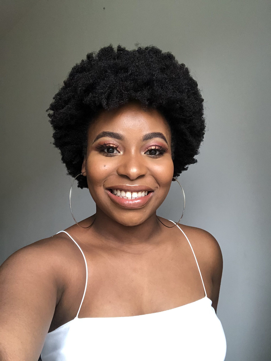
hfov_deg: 44.2
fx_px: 334
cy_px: 180
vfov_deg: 56.8
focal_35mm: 32
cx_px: 136
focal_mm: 2.87
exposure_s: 1/60
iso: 250
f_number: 2.2
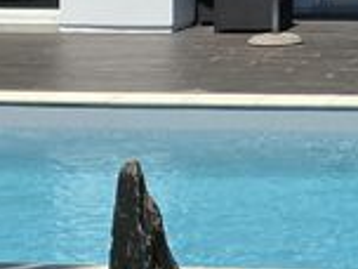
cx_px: 546
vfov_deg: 10.4
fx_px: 1417
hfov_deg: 13.5
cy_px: -153
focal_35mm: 137
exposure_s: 1/3846
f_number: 1.8
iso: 32
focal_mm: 4.25
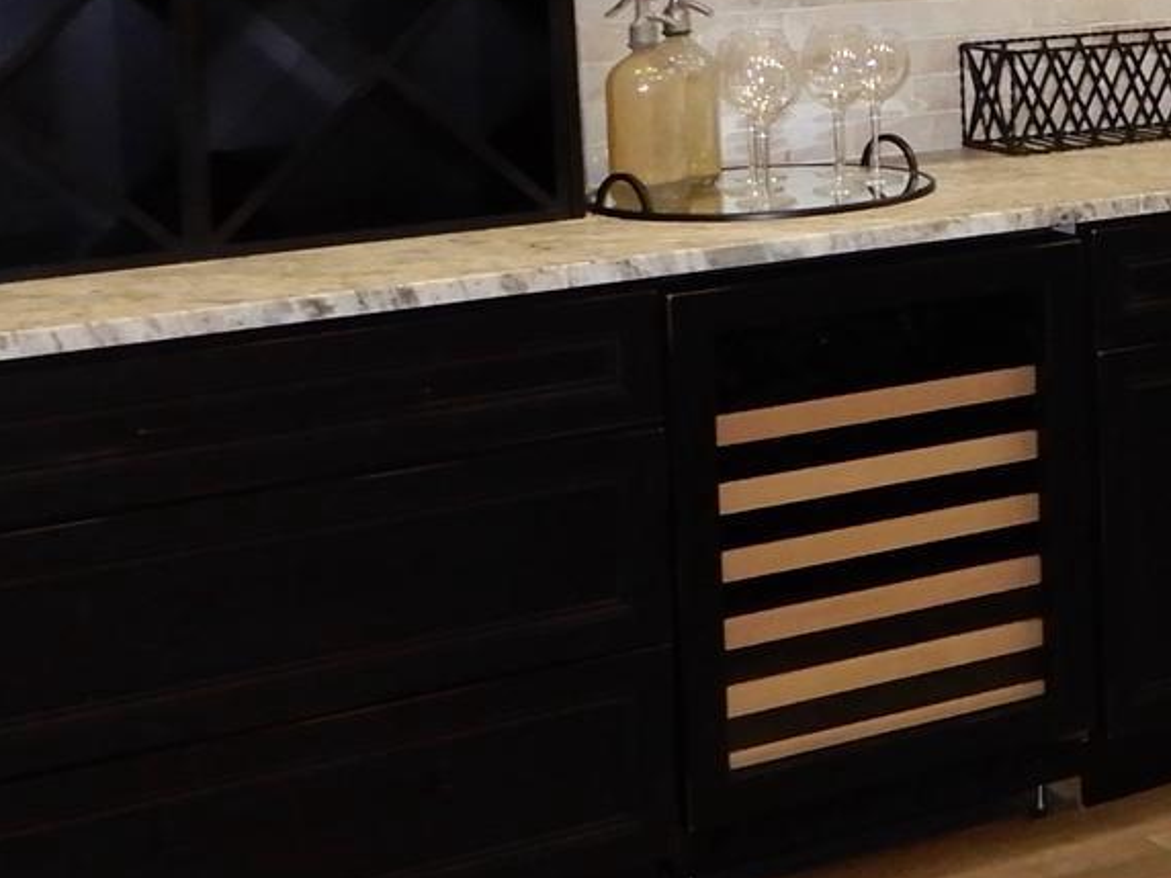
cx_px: 1828
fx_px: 2909
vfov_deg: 16.8
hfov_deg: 19.4
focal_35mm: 86
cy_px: 2
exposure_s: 1/30
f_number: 3.4
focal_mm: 4.3
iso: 320
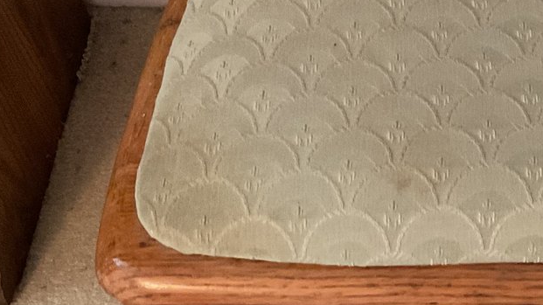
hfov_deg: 26.5
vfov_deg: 15.7
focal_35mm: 77
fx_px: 1108
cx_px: 499
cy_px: 194
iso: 500
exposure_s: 1/24
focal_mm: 3
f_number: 1.8
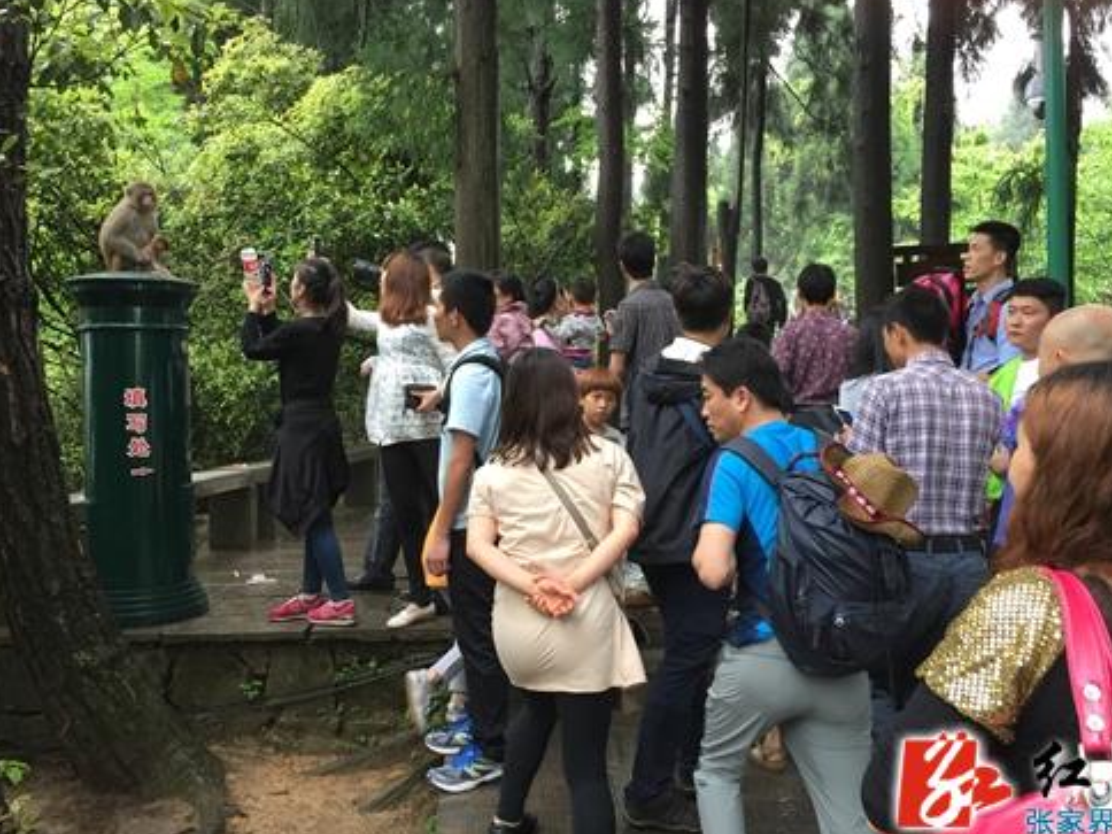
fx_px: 1060
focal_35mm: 33
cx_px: 581
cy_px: 408
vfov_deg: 42.9
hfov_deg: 55.3
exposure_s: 1/40
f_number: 2.2
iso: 32
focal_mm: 4.15
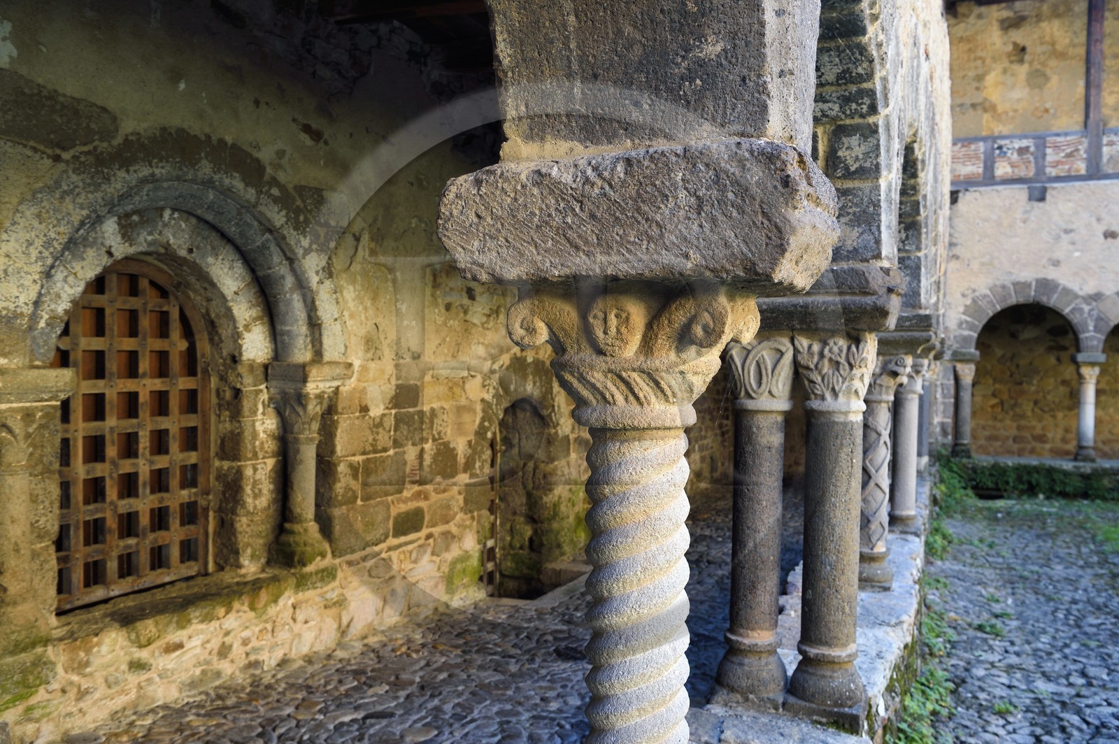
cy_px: 372
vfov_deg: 43.5
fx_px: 932
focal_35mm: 30
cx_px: 560
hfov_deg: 62.0
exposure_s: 1/40
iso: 400
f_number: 7.1
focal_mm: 30
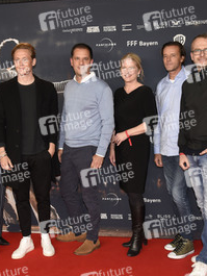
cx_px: 80
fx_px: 390
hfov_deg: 29.6
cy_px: 149
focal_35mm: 49
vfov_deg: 38.9
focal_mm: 30
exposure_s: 1/125
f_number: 6.3
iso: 2000
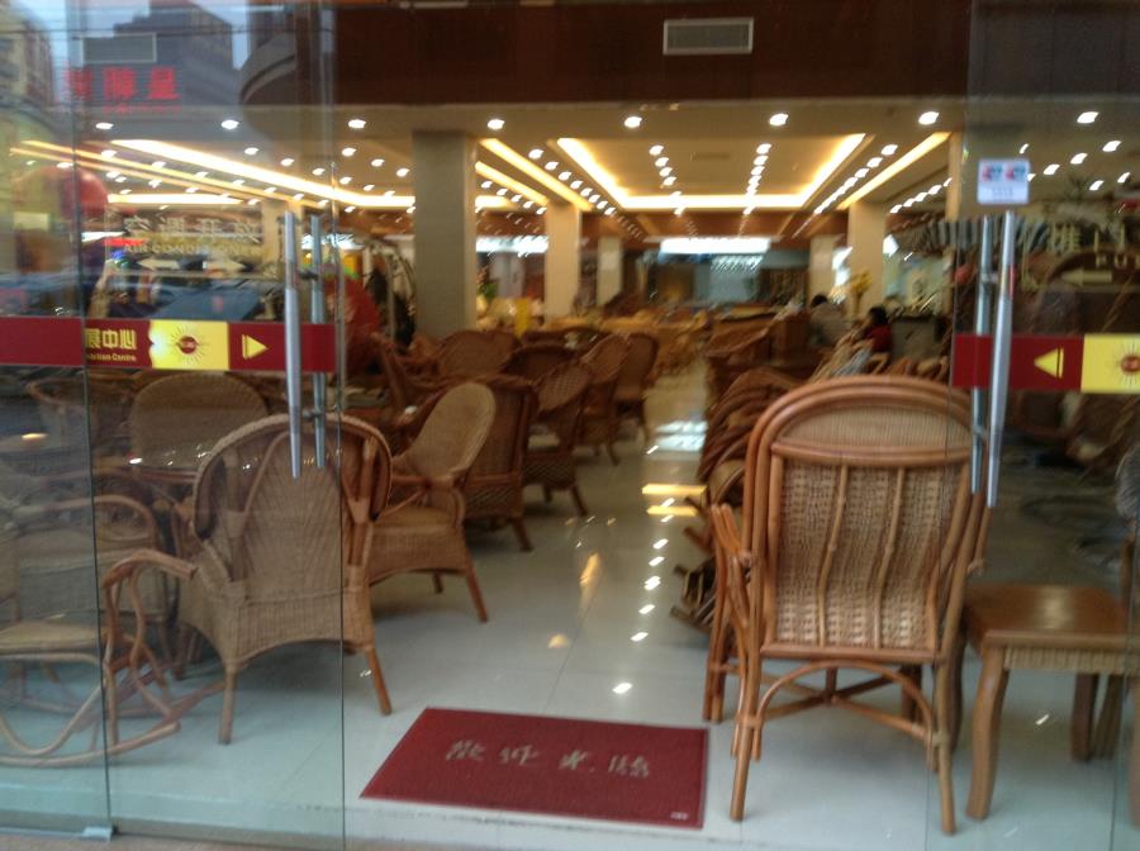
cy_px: 426
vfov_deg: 42.8
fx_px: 1085
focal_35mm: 33
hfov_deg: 55.4
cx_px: 570
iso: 80
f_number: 2.4
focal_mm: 3.3
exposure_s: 1/24
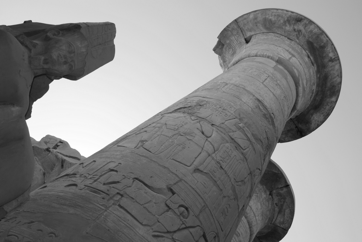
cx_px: 181
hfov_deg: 53.1
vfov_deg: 37.0
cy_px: 121
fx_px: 362
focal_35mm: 36
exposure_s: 1/200
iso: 100
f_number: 9
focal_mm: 24
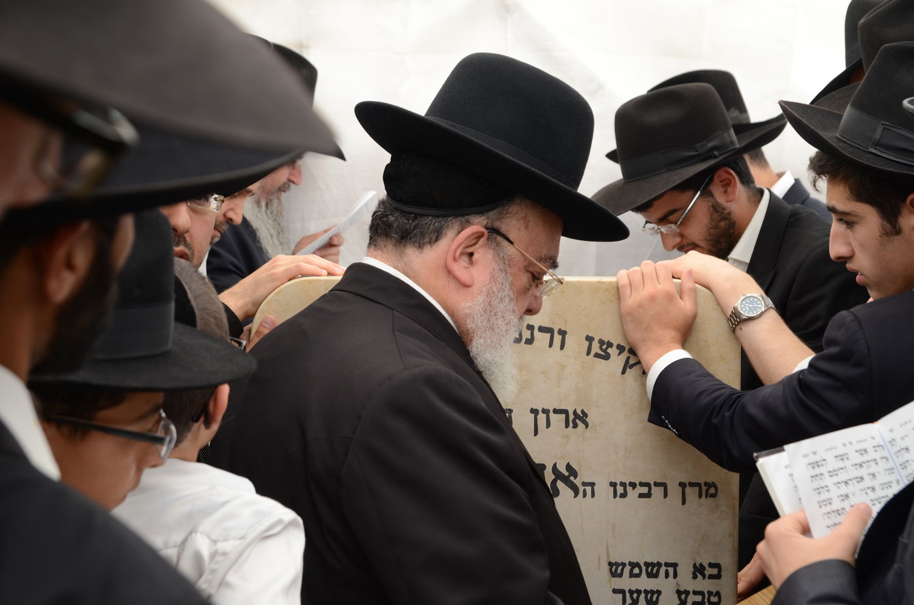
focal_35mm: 72
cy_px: 302
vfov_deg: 18.8
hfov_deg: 28.1
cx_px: 457
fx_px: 1824
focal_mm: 48
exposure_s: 1/160
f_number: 5.6
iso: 250
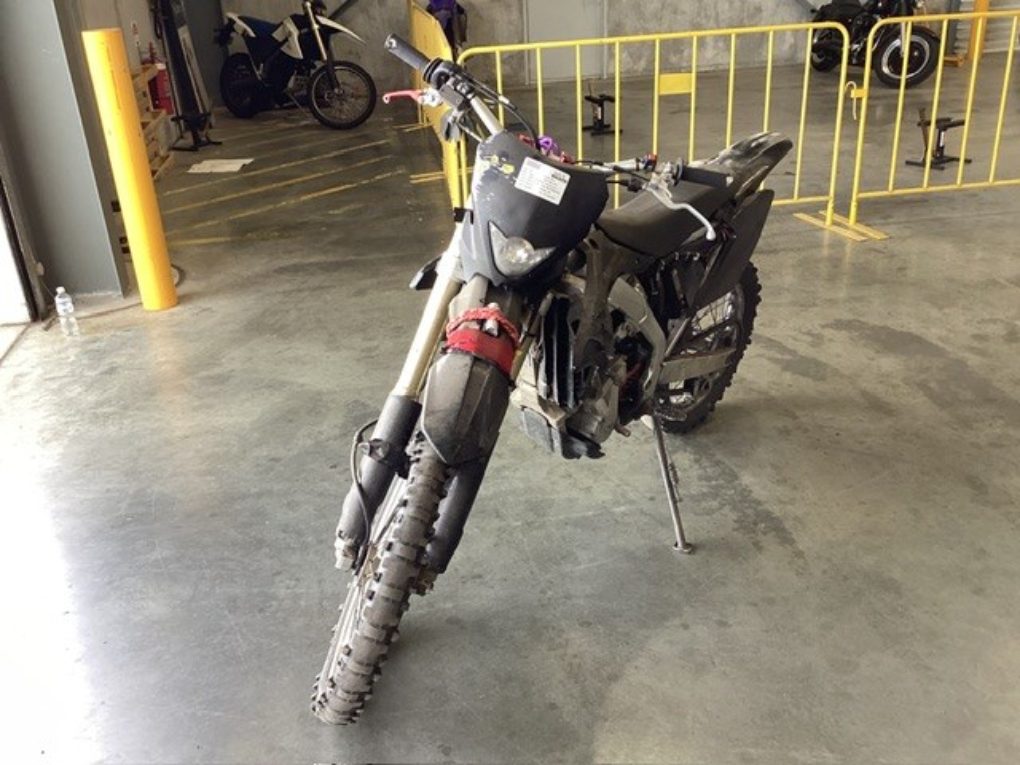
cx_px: 510
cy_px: 382
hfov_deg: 58.4
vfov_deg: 45.4
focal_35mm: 31
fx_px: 913
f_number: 2.4
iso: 125
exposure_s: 1/50
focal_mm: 3.3
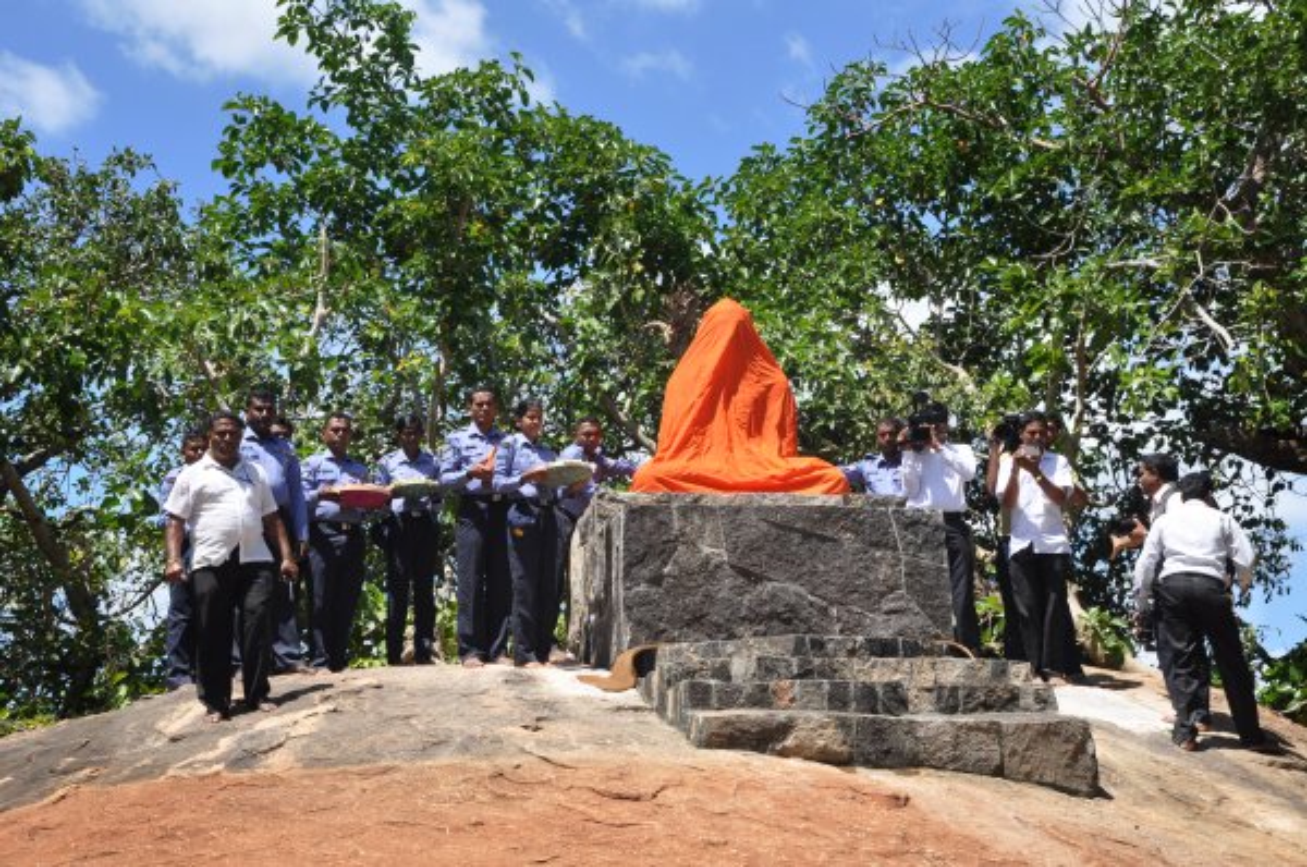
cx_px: 654
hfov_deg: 29.9
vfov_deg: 20.1
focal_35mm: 68
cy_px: 434
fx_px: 2447
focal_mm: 45
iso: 400
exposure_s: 1/500
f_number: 11
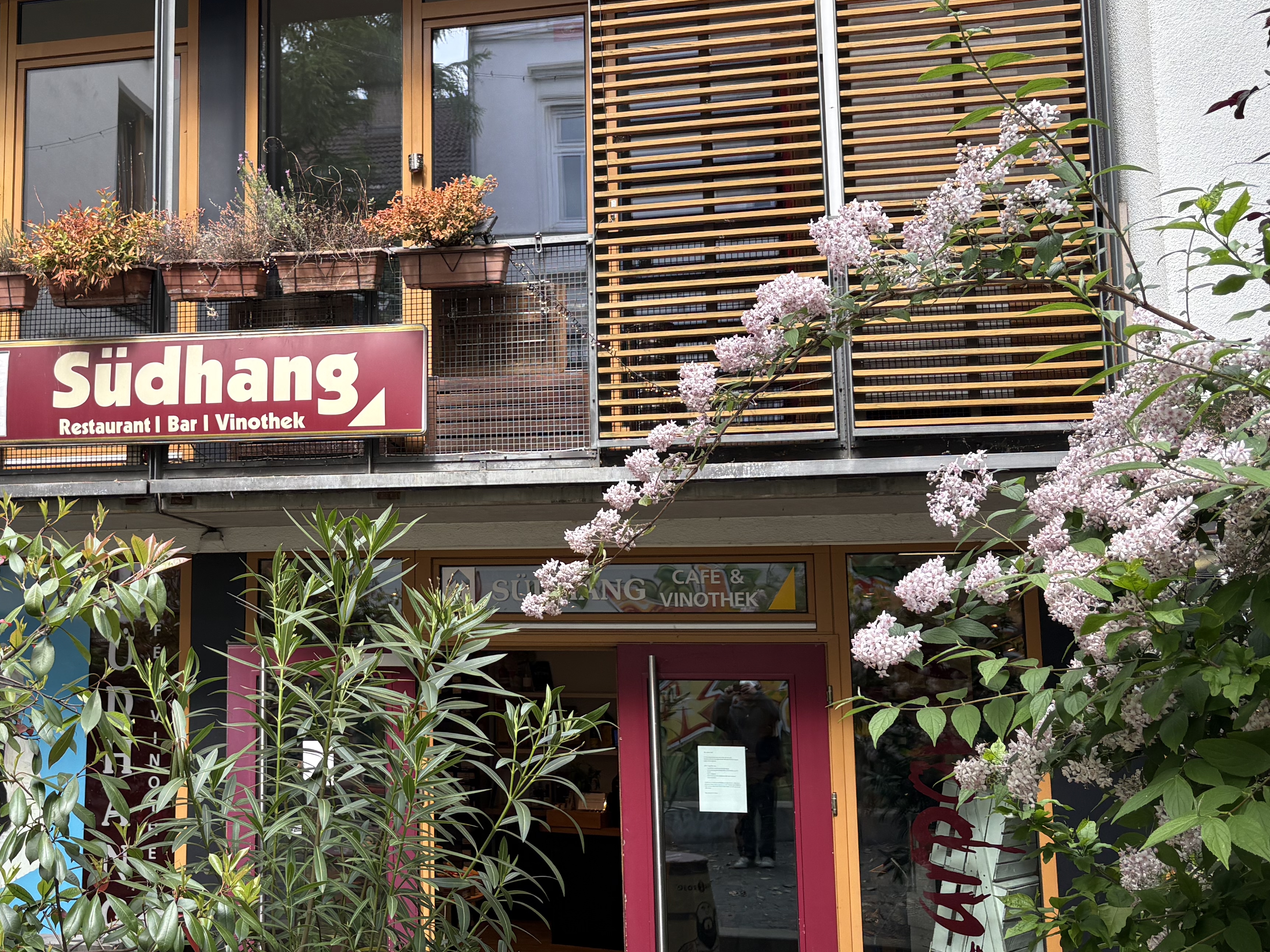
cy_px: 449
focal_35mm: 43
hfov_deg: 42.6
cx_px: 333
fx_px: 1577
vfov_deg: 33.6
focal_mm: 5.96
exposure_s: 1/203
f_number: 1.6
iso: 40
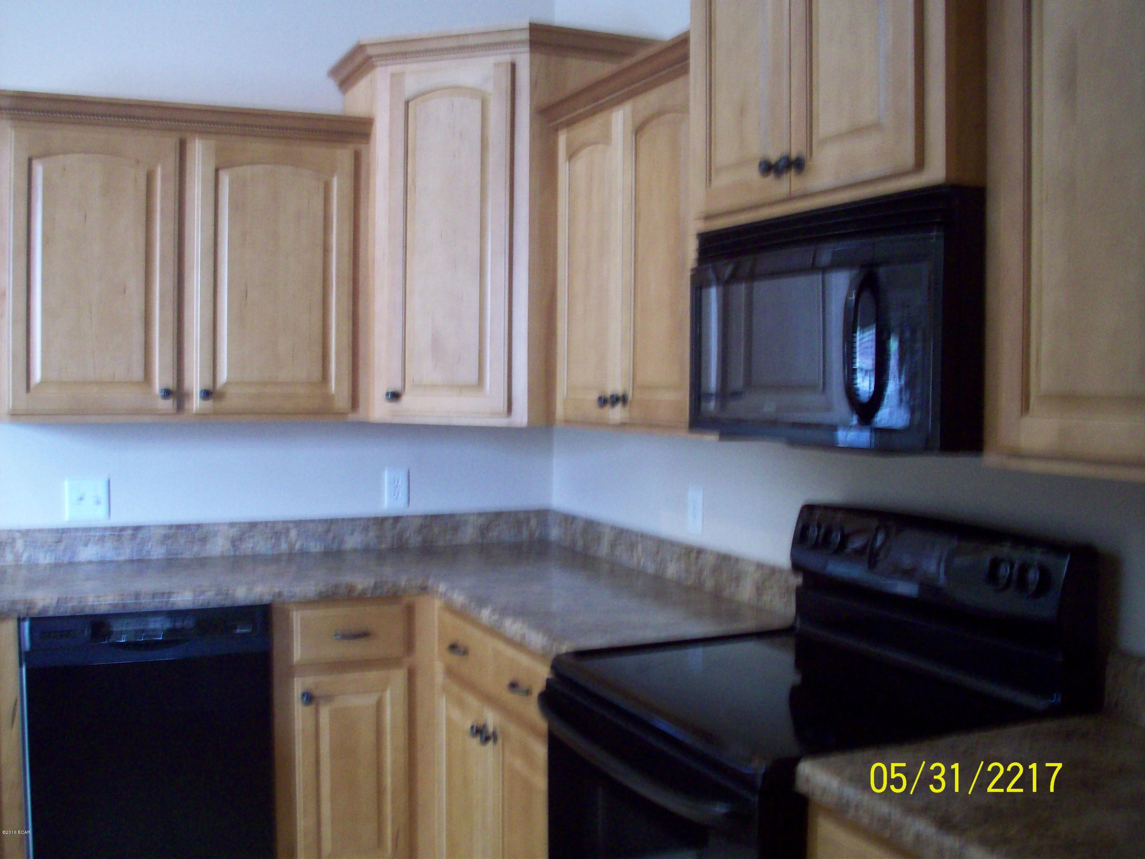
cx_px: 572
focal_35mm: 37
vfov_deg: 38.7
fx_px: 1224
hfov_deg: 50.1
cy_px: 430
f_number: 2.8
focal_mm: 6.2
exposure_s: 1/8
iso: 180
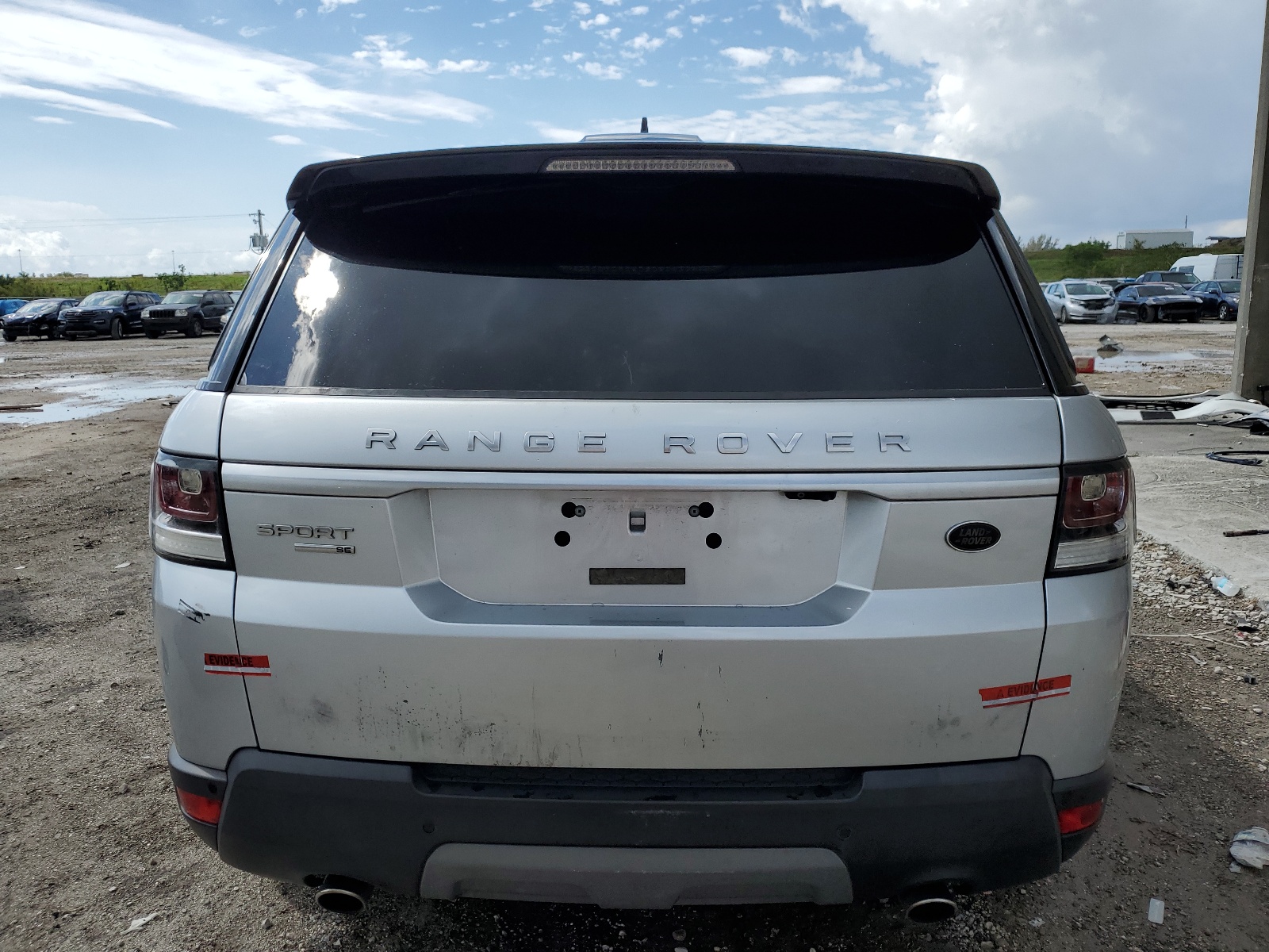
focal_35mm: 26
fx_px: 953
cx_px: 634
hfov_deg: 67.3
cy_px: 476
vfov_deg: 53.1
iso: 50
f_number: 1.5
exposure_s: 1/3333
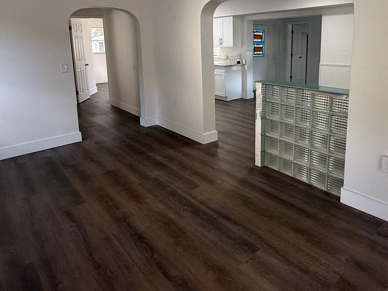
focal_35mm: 25
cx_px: 245
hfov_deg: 68.2
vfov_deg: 53.4
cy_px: 89
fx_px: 280
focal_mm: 2.22
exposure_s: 1/120
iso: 250
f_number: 2.2
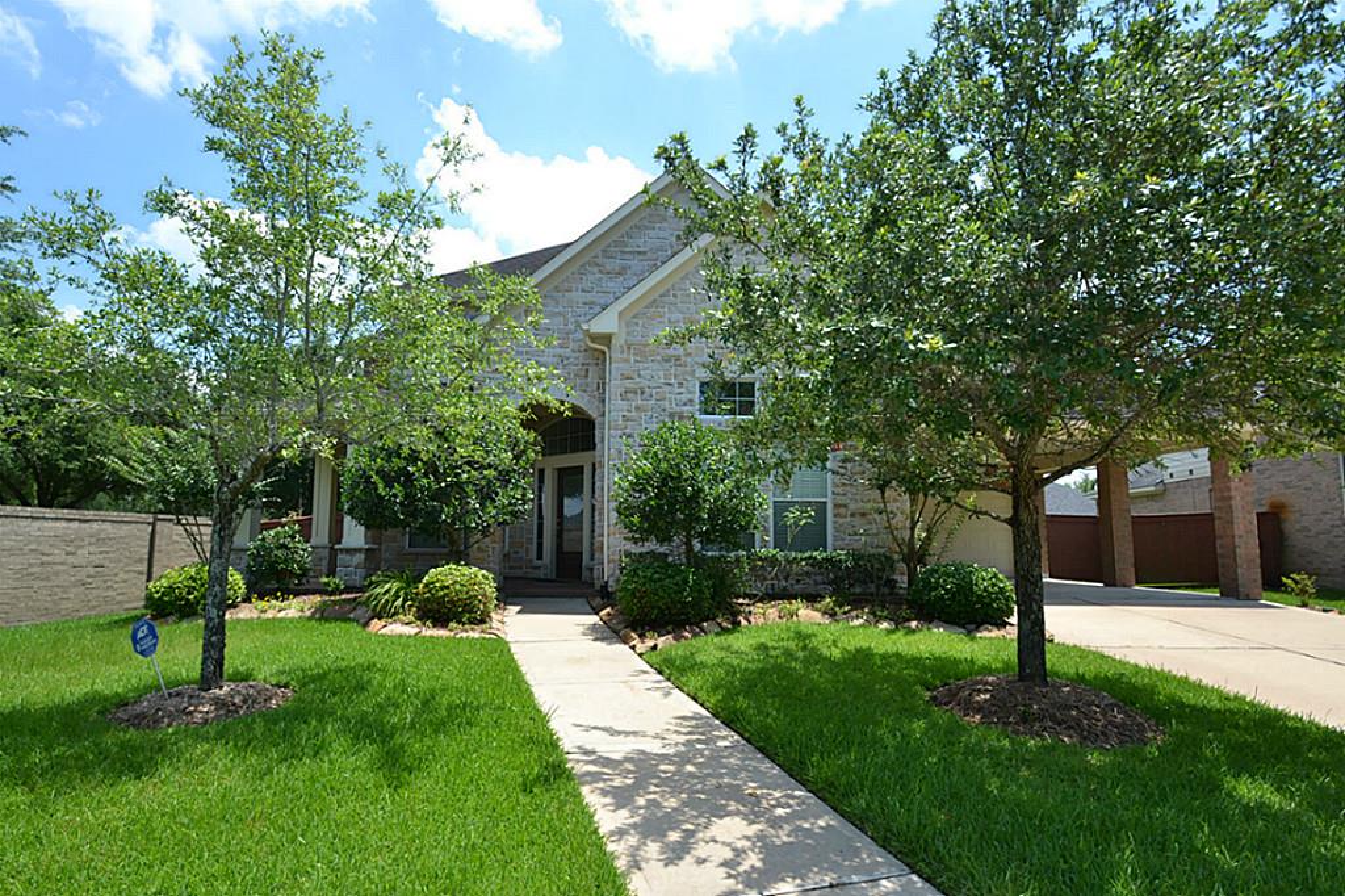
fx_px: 672
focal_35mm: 18
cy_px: 448
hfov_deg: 90.0
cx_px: 672
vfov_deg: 67.3
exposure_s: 1/200
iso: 100
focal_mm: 12
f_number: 7.1
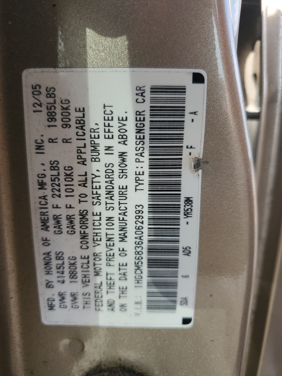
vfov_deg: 67.3
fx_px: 282
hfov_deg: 53.1
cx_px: 141
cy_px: 188
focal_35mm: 26
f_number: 1.5
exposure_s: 1/400
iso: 50
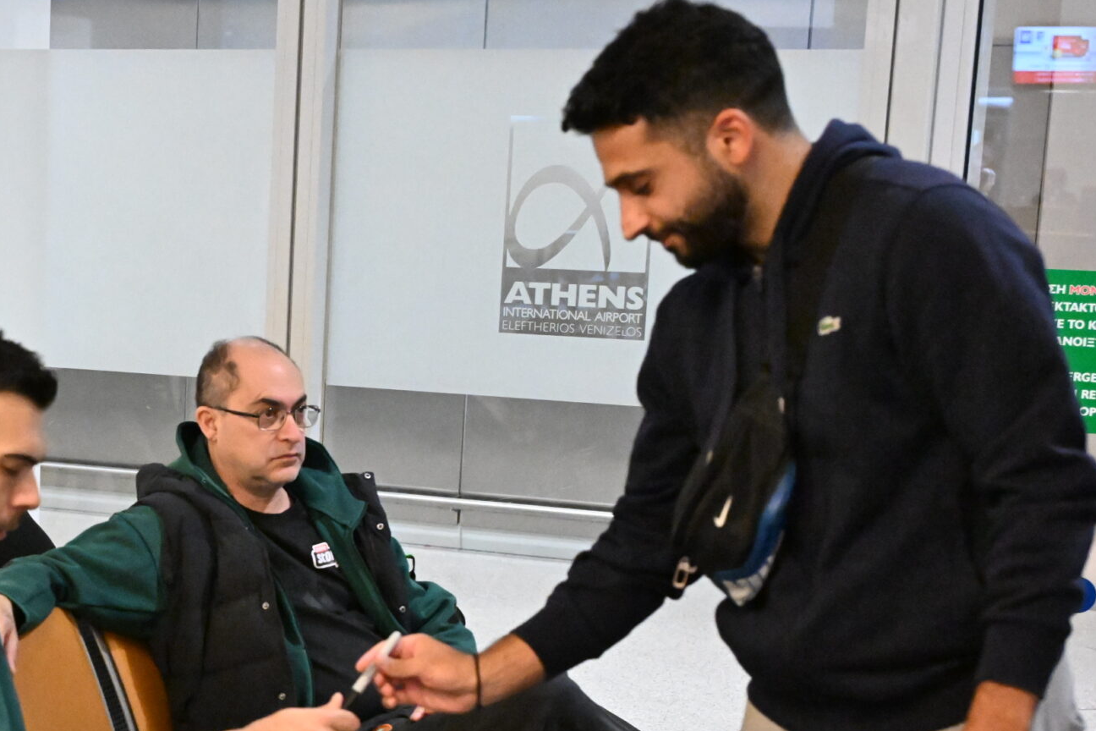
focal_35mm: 79
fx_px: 2405
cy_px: 653
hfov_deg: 24.8
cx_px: 64
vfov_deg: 17.0
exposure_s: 1/500
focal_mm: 40
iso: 18000
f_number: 4
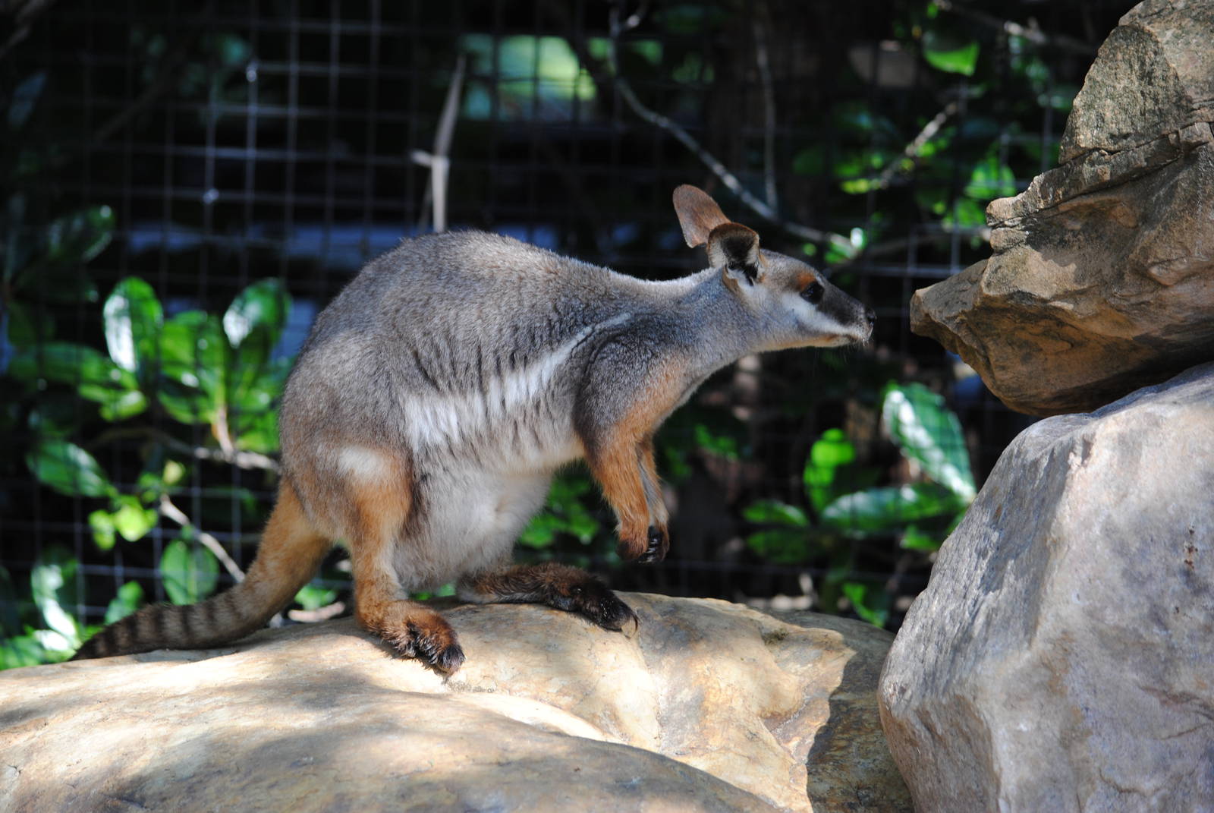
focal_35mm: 150
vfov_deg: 9.2
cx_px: 607
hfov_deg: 13.7
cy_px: 406
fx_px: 5064
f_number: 4.8
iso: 200
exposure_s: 1/250
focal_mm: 100
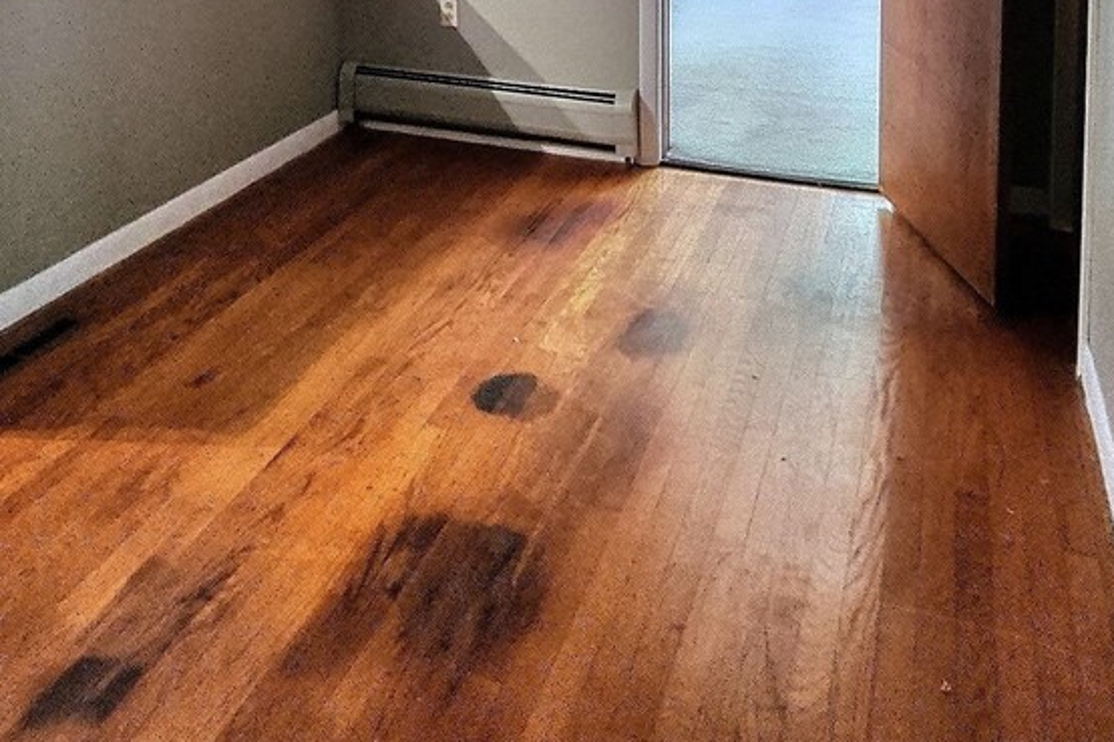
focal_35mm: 25
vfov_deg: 39.3
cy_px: -119
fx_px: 773
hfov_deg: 71.5
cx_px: 523
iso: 800
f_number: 2.2
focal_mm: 2.2
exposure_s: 1/2
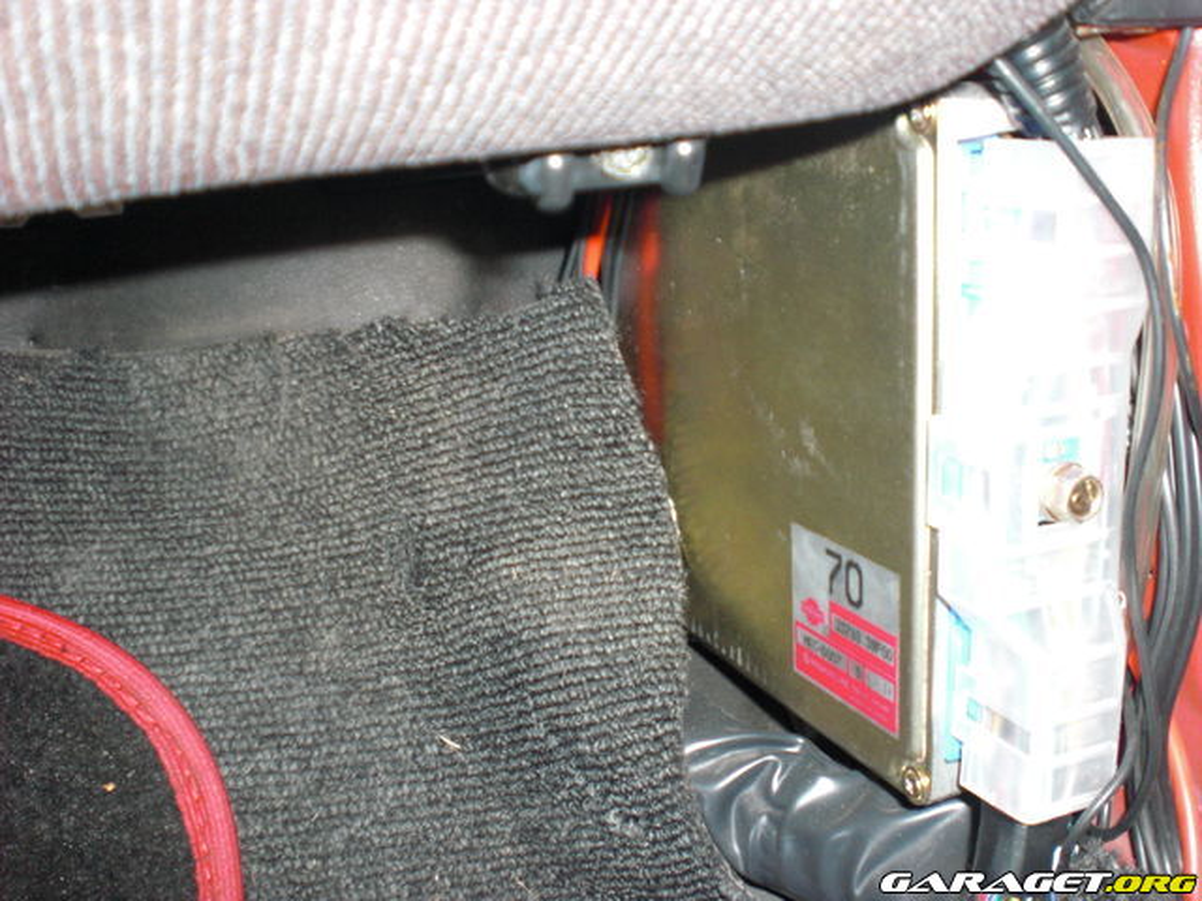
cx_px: 601
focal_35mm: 38
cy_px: 450
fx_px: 1320
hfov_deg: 49.0
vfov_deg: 37.7
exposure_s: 1/60
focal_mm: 6.3
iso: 200
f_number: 3.1
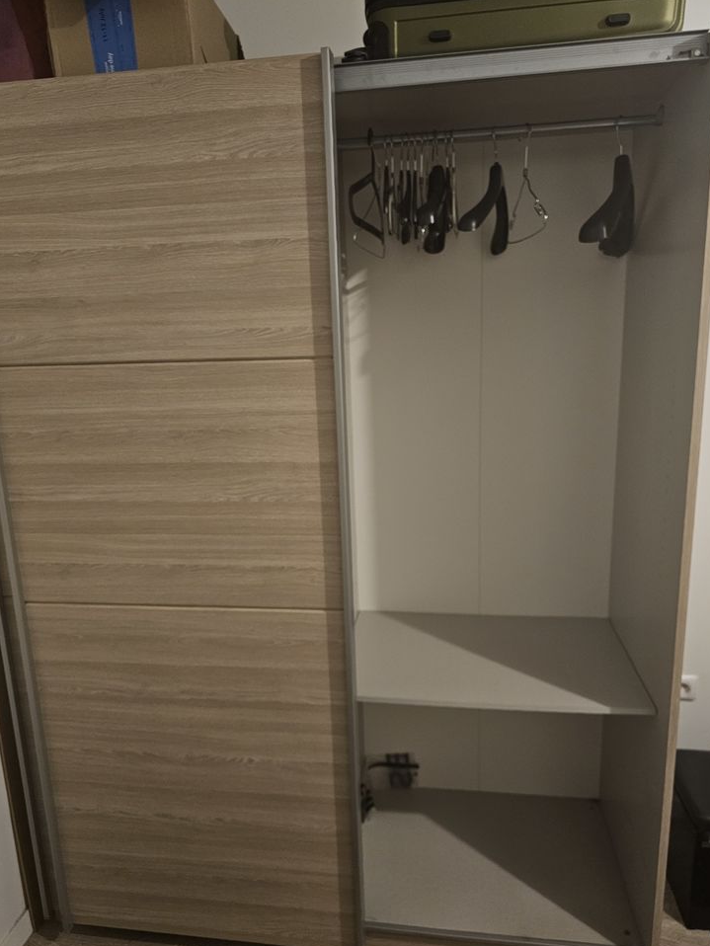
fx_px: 656
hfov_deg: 56.8
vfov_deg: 71.6
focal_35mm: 24
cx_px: 366
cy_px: 490
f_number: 1.7
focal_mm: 6.3
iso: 800
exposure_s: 1/25
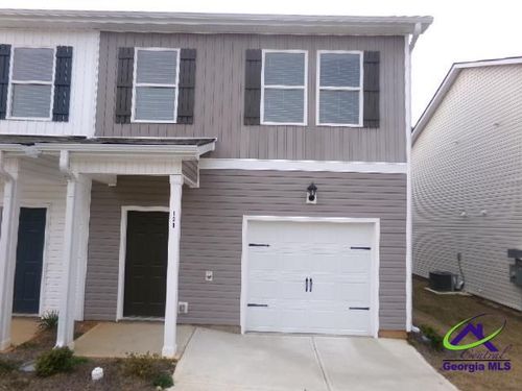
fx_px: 362
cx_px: 261
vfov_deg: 56.8
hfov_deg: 71.6
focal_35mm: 24
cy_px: 196
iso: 100
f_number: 3.7
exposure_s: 1/180
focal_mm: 4.3
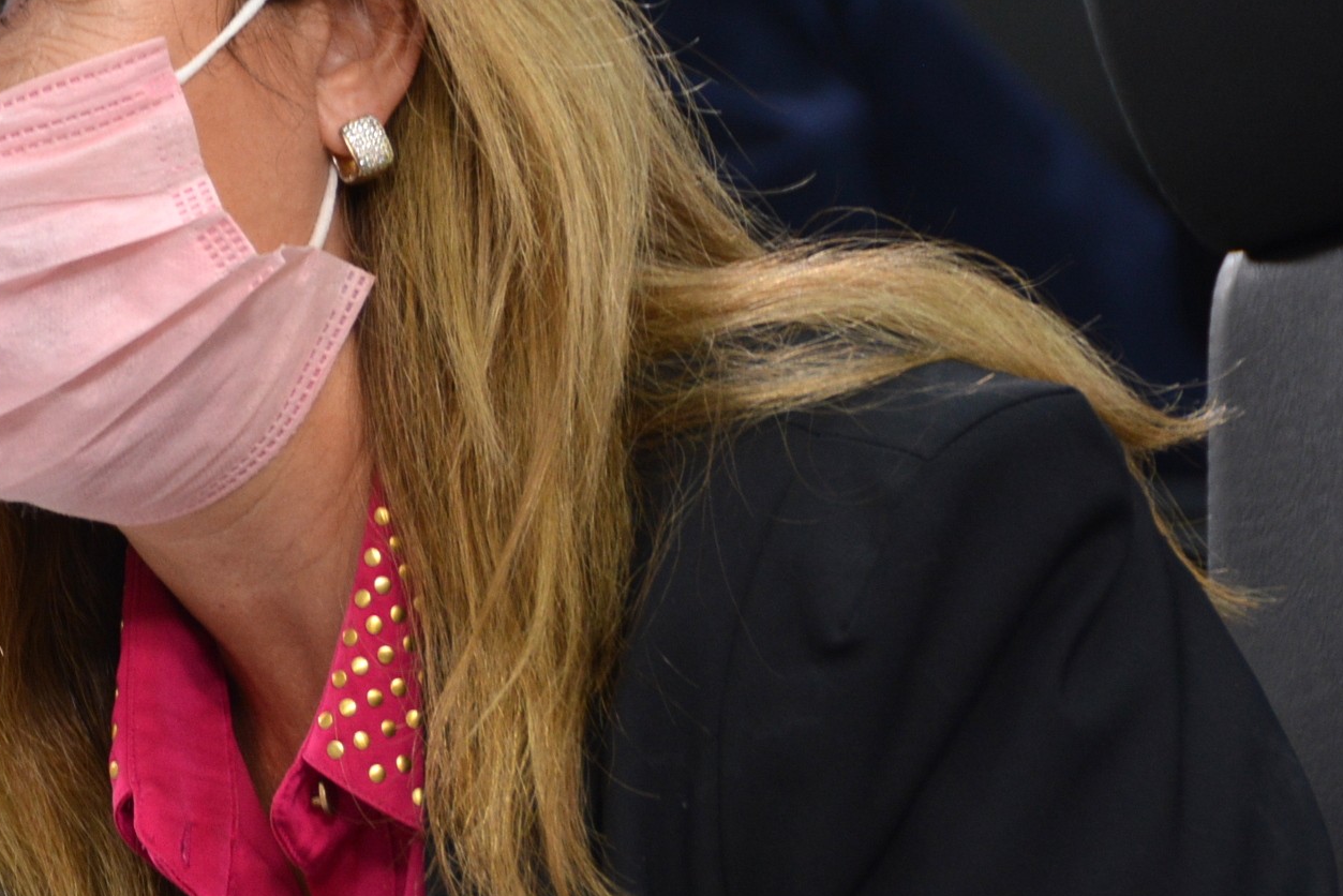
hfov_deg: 4.8
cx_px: -110
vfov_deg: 3.2
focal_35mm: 430
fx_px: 16044
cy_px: 625
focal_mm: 120
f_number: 5.3
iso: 500
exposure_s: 1/60
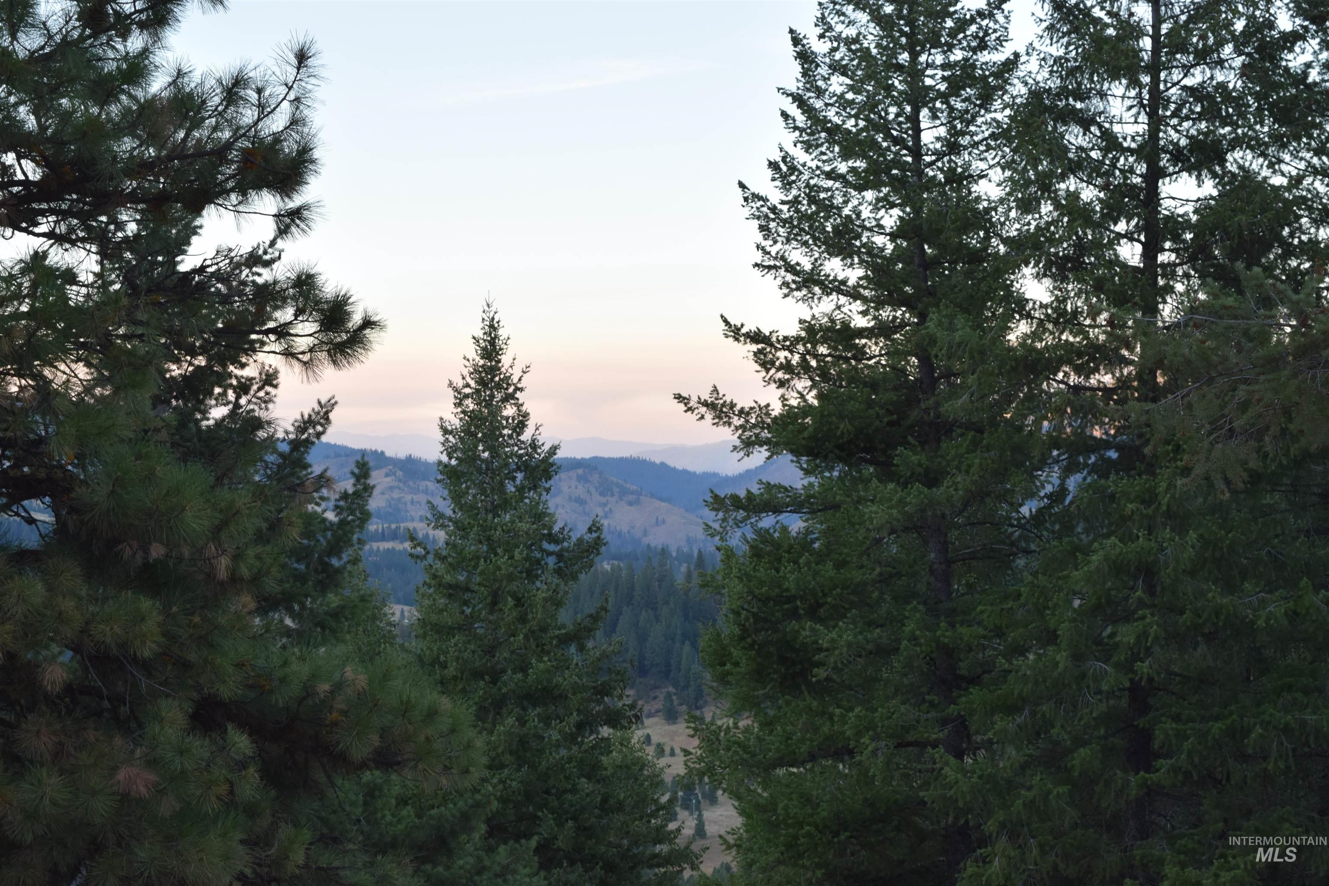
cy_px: 443
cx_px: 664
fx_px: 3045
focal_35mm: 82
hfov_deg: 24.6
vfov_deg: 16.6
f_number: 8
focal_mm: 55
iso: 280
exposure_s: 1/60
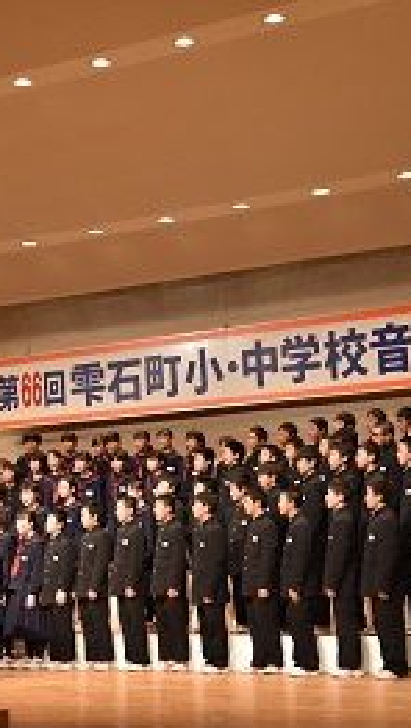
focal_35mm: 91
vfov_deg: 23.4
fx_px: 1757
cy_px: 367
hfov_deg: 13.3
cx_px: 97
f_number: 3.3
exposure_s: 1/60
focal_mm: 38
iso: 720
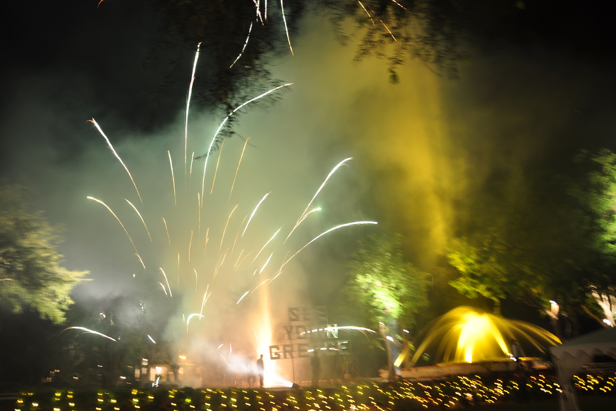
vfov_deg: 47.9
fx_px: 462
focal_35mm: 27
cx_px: 308
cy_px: 206
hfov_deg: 67.4
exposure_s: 1/1.3
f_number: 4
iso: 200
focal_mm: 18
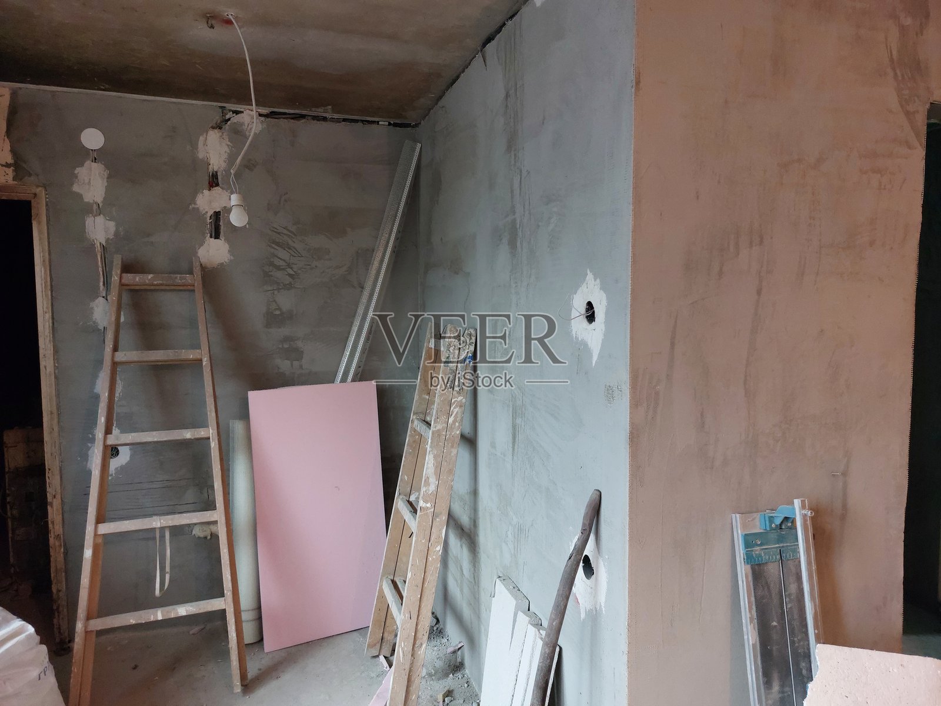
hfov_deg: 69.4
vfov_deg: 54.9
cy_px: 353
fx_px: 680
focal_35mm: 25
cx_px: 470
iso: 250
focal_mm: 5.23
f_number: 1.8
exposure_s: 1/50
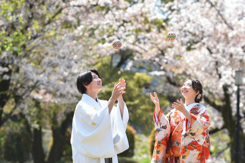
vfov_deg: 8.6
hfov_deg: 12.8
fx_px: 1088
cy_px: 86
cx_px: 145
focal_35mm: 160
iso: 100
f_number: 5
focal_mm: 130
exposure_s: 1/320
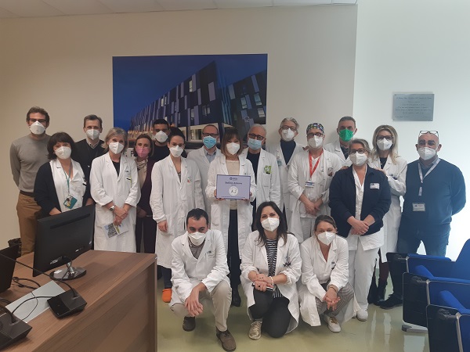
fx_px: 353
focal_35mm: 26
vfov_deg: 53.1
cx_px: 235
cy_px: 176
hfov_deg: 67.3
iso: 50
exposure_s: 1/50
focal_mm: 3.93
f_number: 1.7
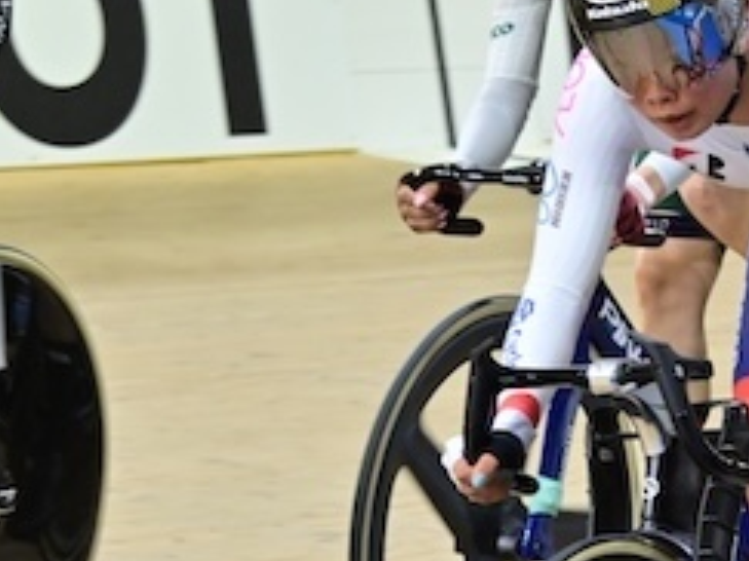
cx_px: 1097
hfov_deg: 5.9
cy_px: 461
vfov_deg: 4.5
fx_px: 7180
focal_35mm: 332
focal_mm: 105
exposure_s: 1/500
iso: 4000
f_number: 6.3
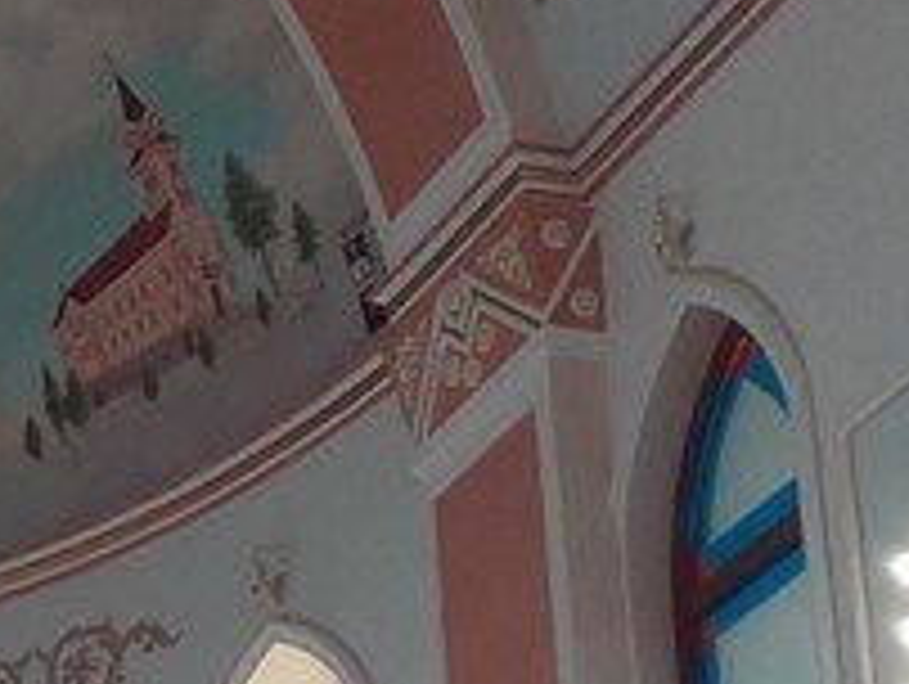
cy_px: 1406
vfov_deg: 10.4
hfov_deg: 14.1
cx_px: -434
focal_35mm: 131
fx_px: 3444
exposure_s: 1/100
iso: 70
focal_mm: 3.31
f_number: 2.2
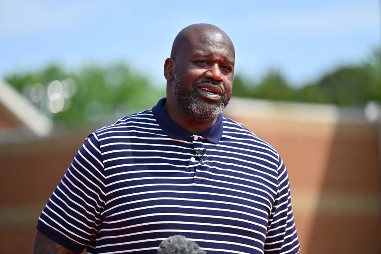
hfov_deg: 12.1
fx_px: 1798
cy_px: 127
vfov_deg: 8.1
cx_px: 190
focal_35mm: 170
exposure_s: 1/2000
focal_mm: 170
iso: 100
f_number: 2.8
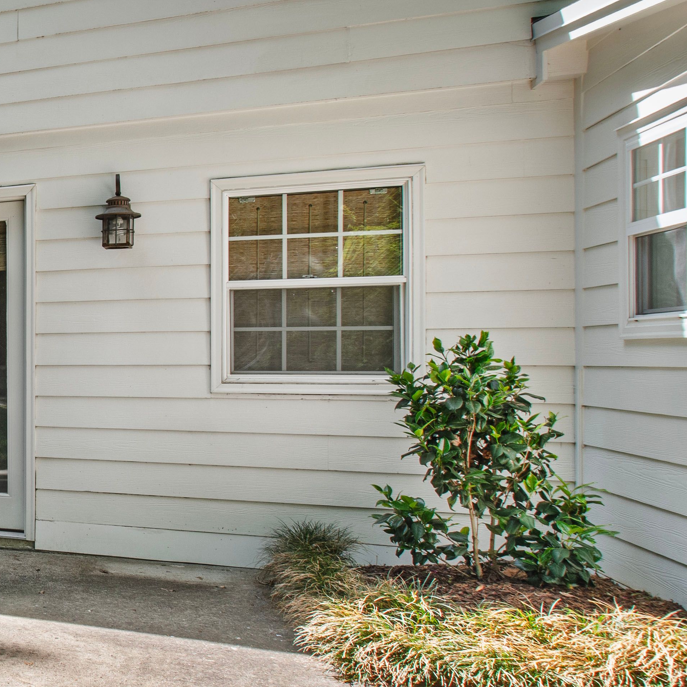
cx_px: -257
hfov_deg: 31.5
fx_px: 831
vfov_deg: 44.9
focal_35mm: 37
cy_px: 344
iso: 100
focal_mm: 10
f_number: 8
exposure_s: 1/60
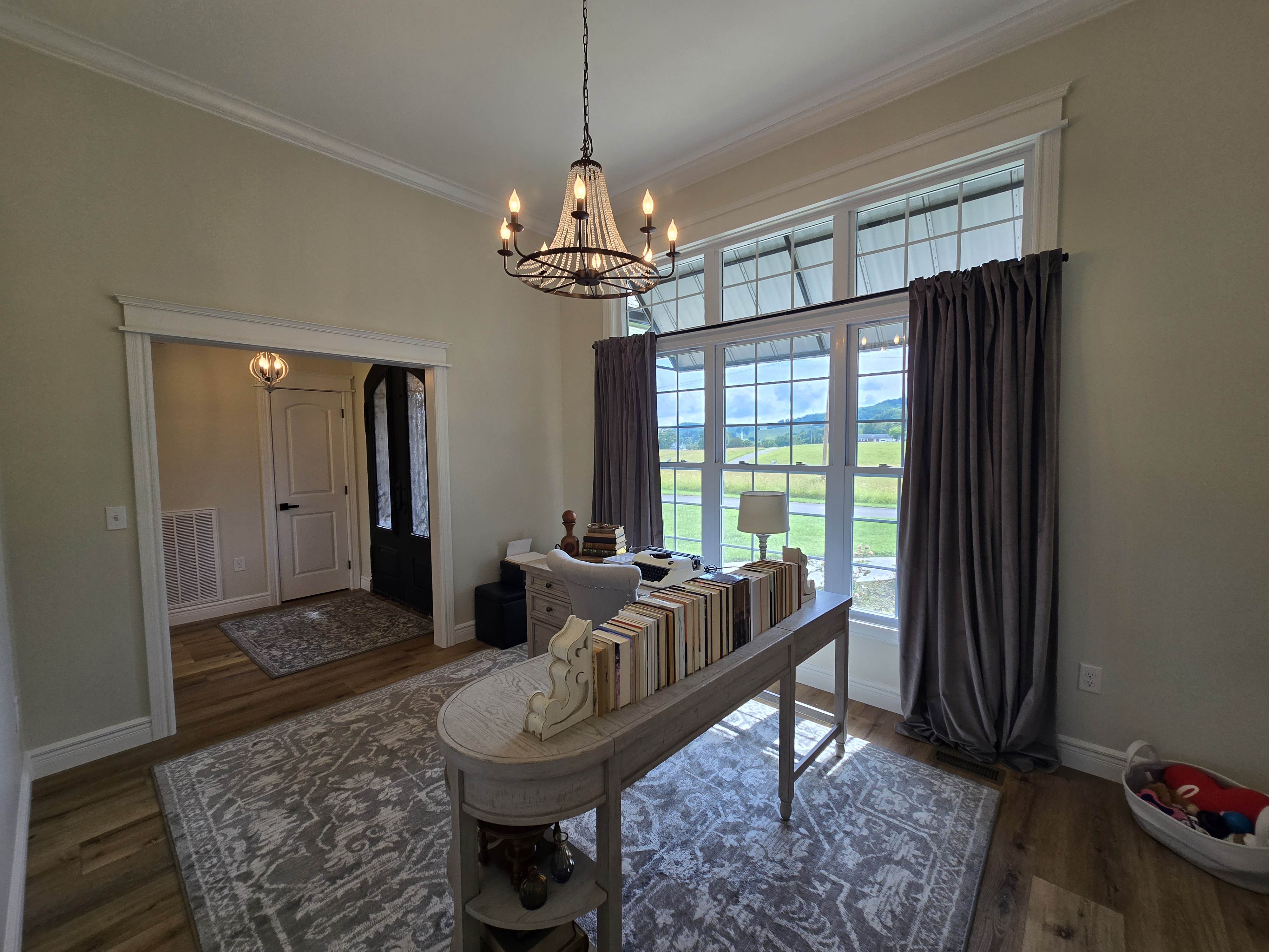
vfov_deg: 89.9
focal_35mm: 13
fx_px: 477
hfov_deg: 106.2
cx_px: 634
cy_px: 476
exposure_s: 1/123
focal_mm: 2.2
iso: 50
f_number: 2.2
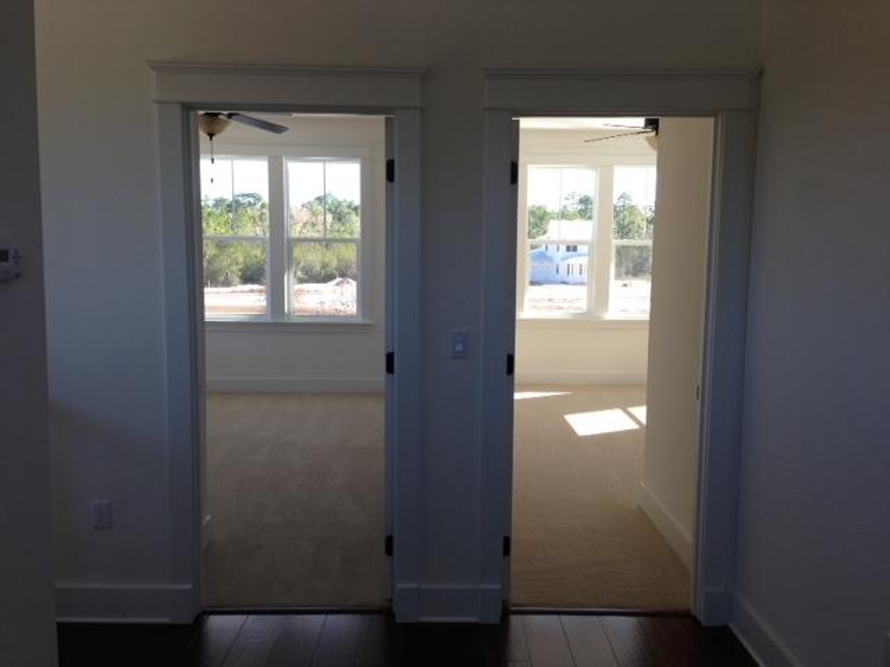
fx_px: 848
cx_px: 445
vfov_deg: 42.9
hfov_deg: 55.4
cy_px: 334
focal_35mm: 33
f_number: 2.4
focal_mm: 4.13
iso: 50
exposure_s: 1/133
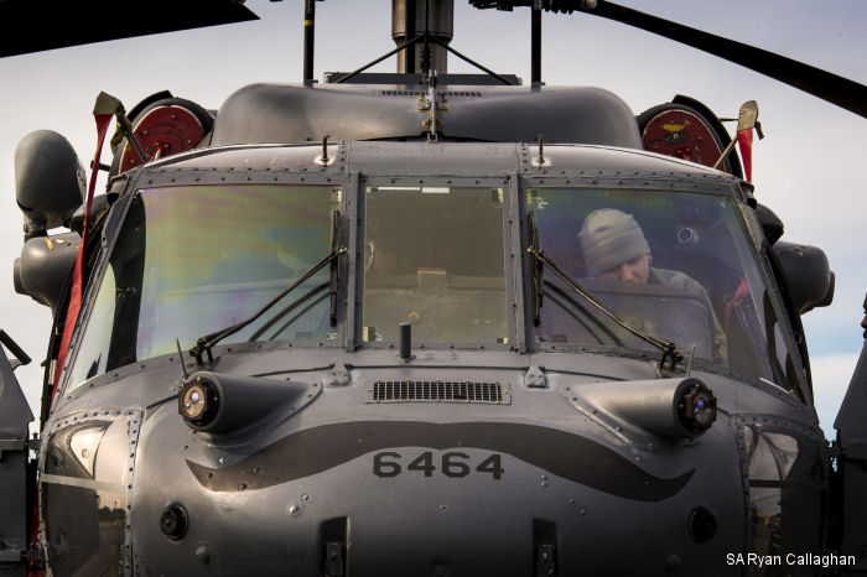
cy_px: 288
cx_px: 434
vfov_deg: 11.2
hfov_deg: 16.8
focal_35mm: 122
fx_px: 2937
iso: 100
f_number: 16
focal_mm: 122
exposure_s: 1/60
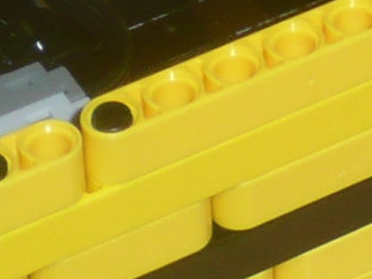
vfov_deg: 3.8
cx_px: 927
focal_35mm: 386
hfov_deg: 5.0
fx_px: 4147
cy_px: -418
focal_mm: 8.2
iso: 100
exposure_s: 1/30
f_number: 4.2
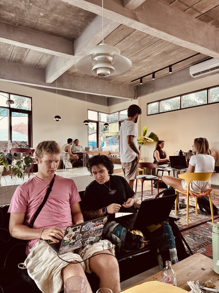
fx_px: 202
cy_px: 146
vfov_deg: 71.6
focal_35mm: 24
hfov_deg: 56.8
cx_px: 110
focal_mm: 6.76
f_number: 1.78
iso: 200
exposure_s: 1/121
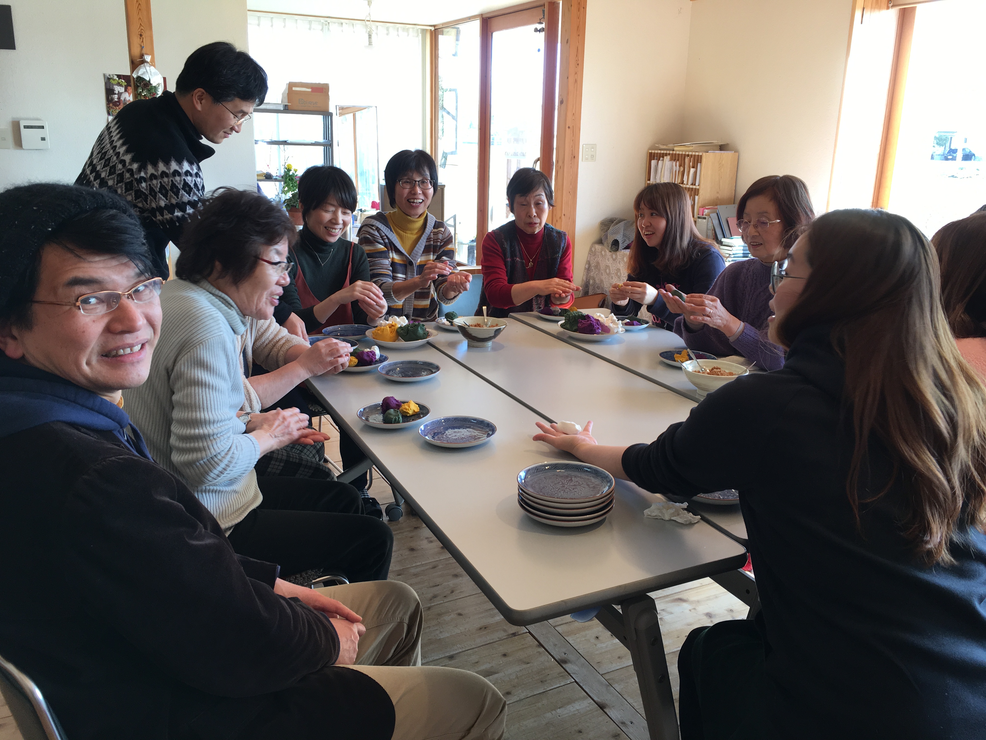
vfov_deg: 48.2
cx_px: 493
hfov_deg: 61.7
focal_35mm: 29
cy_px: 370
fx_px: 826
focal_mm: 4.15
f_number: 2.2
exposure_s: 1/60
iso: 32
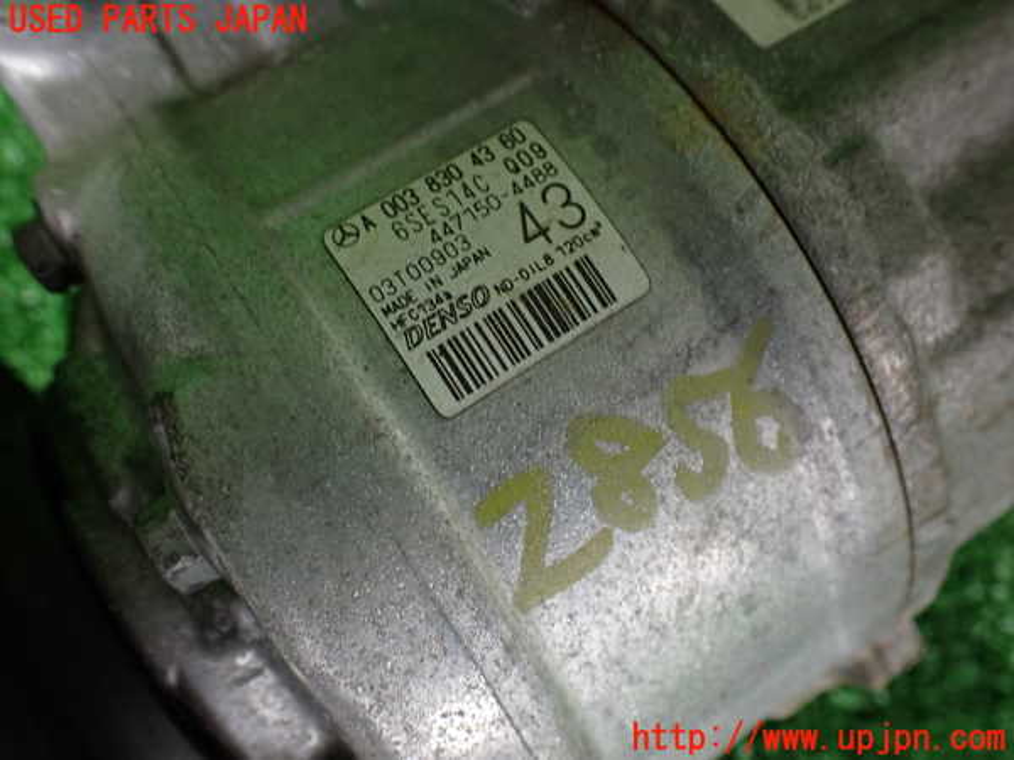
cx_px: 507
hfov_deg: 60.0
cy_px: 380
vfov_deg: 46.8
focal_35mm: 30
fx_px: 879
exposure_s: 1/125
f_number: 2.3
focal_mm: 5.4
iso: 250
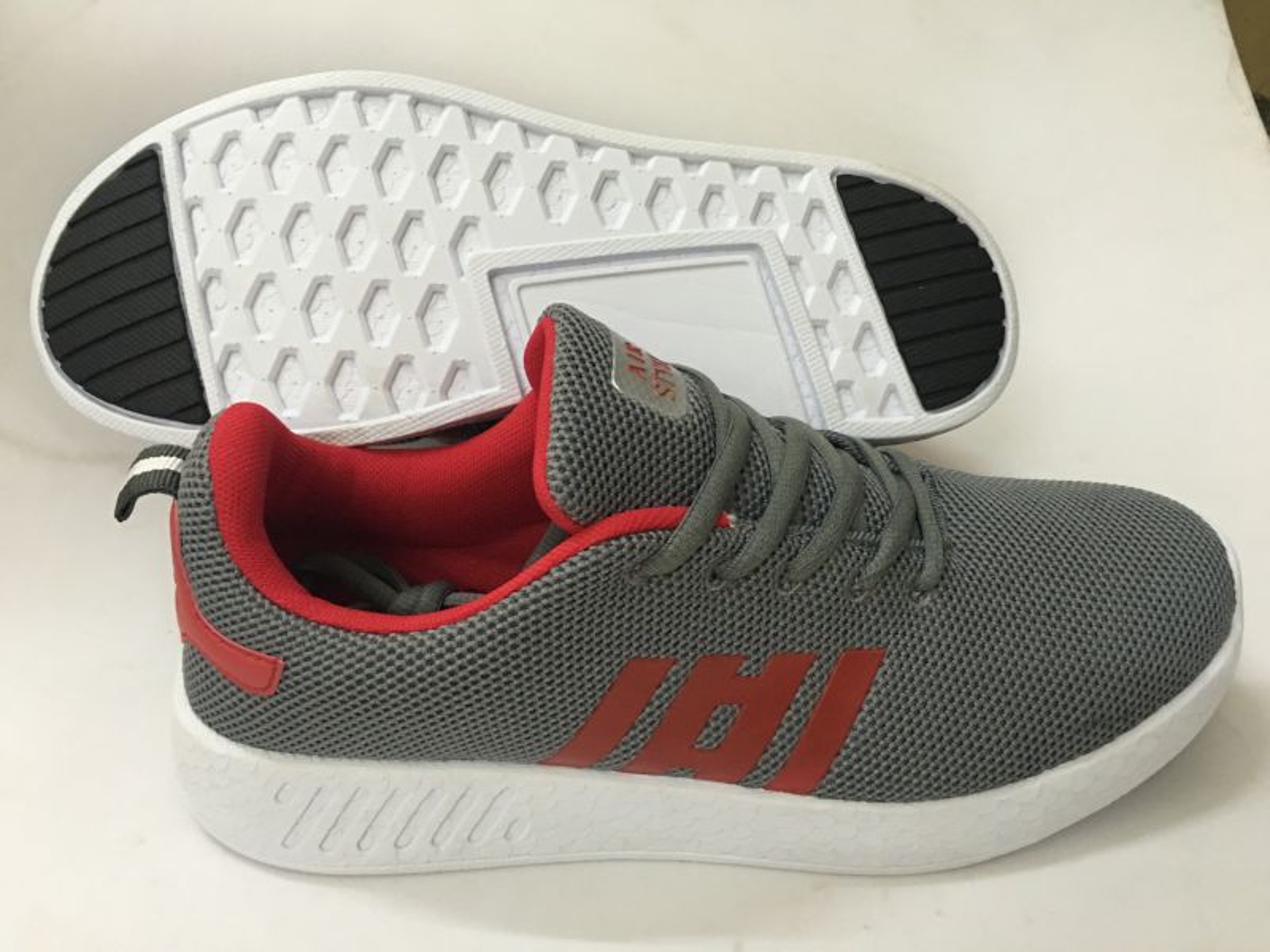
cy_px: 476
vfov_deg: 48.2
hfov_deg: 61.7
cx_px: 635
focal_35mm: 29
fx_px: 1064
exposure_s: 1/8
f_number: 2.2
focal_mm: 4.15
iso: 125
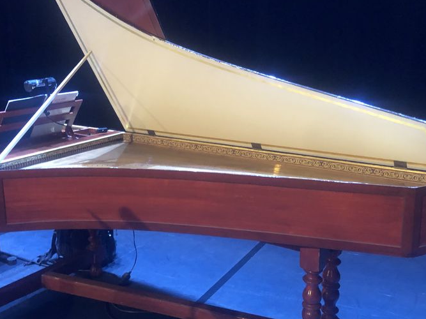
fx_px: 517
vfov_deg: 34.3
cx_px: 202
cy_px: 150
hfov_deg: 44.8
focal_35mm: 42
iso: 80
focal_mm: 3.99
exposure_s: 1/5
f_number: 1.8
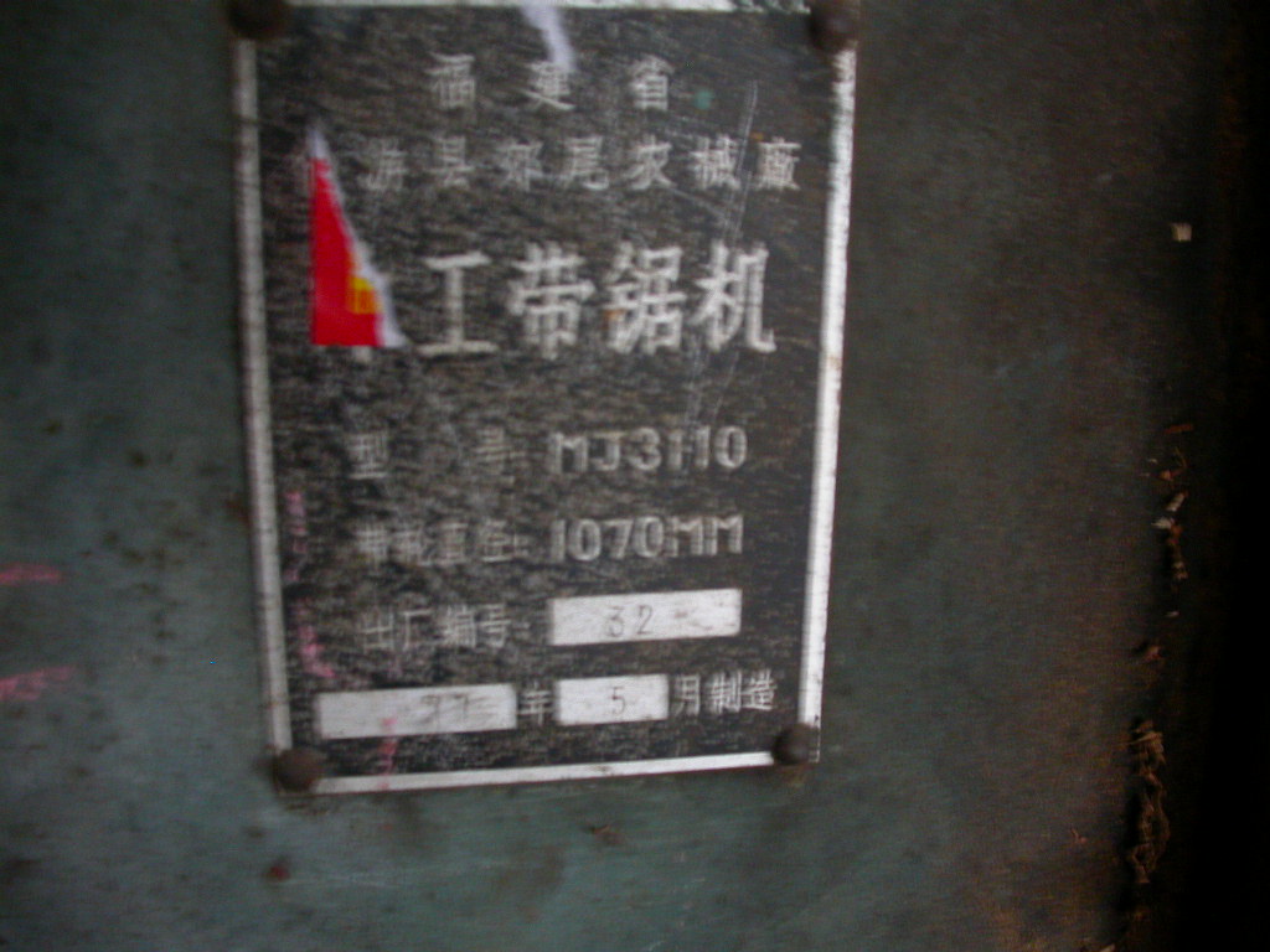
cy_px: 476
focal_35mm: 38
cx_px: 635
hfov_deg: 49.0
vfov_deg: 37.7
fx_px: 1394
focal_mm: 7.85
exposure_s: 1/4
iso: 200
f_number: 3
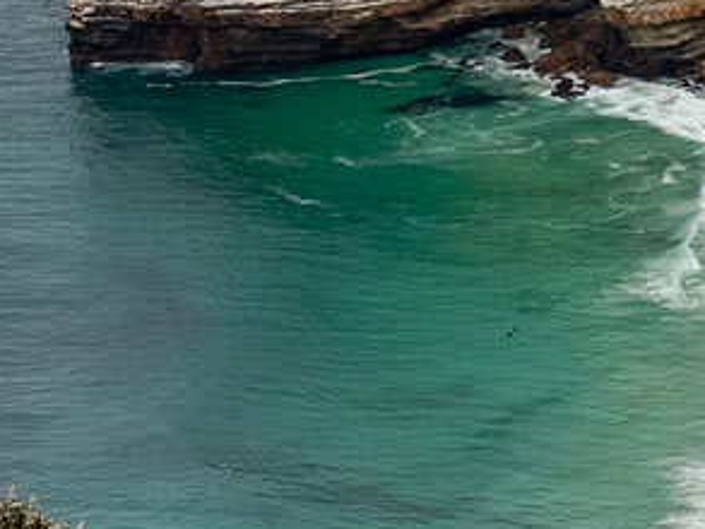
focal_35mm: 288
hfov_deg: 6.7
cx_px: 1302
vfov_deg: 5.1
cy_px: -171
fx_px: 5868
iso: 200
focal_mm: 22
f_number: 5.6
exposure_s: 1/640
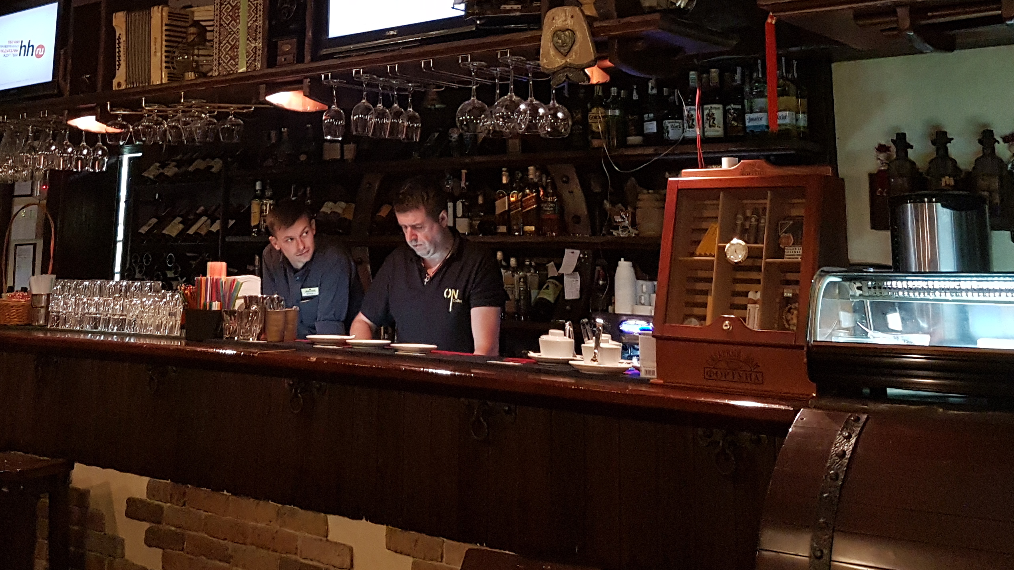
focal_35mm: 45
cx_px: 381
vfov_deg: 25.5
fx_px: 1210
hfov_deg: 45.1
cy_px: 25
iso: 250
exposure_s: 1/10
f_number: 1.7
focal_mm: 4.2
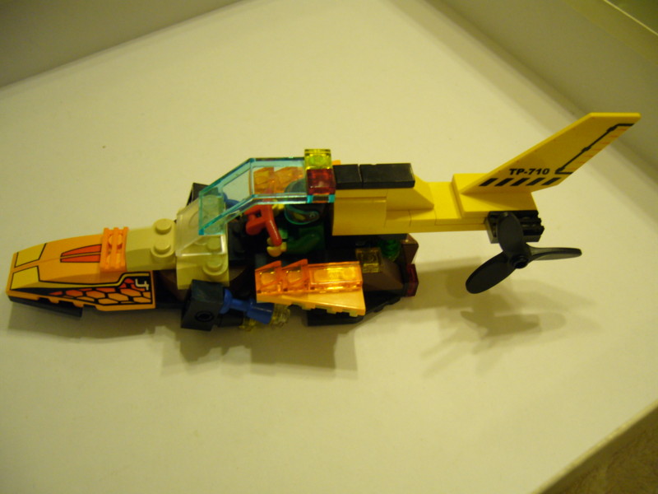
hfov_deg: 52.6
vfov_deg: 40.7
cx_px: 329
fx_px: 665
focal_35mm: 35
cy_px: 247
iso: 200
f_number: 2.8
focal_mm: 5.8
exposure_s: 1/15
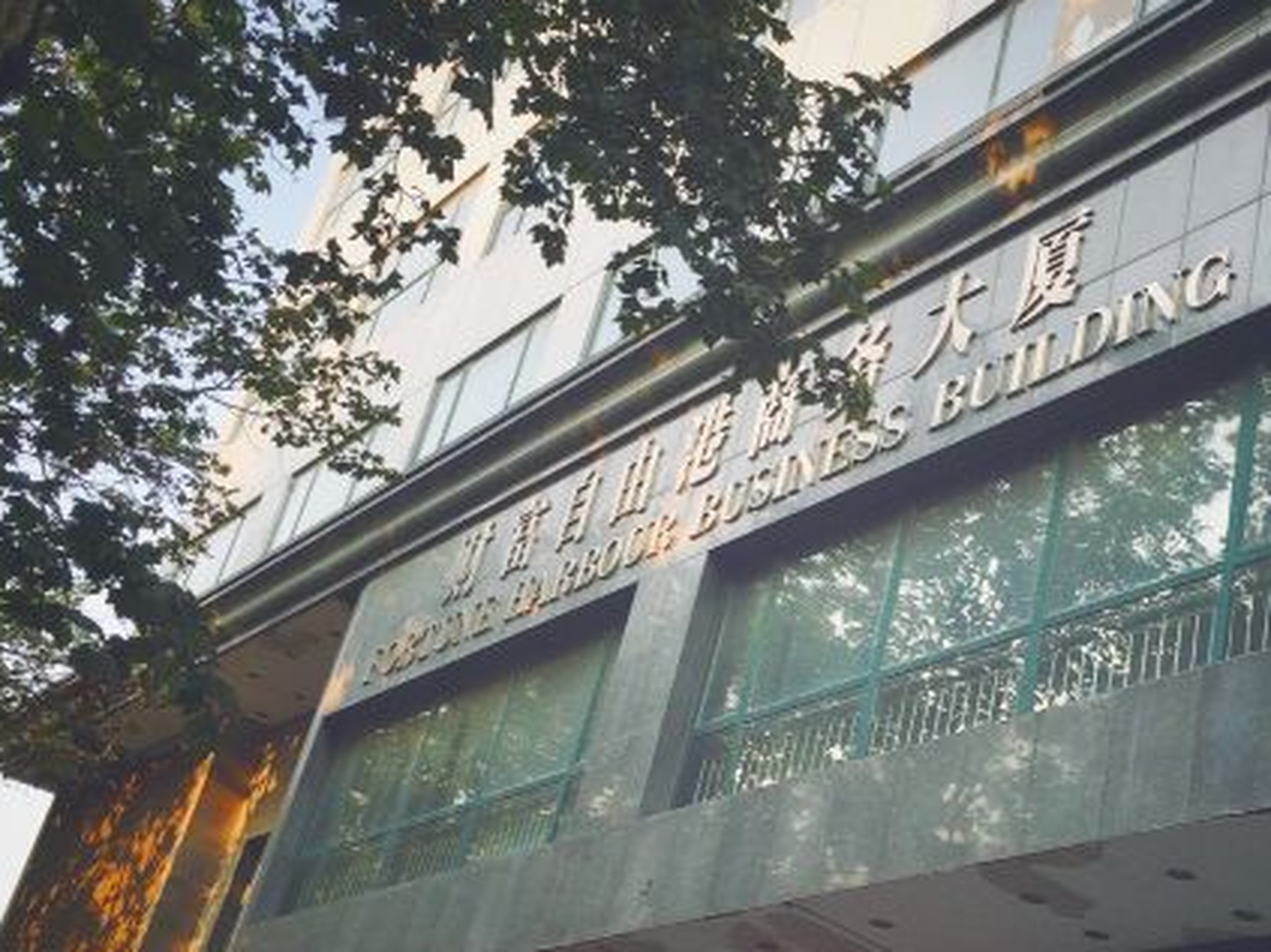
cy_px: 683
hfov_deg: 39.2
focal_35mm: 48
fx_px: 1762
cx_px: 838
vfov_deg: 29.9
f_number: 2.2
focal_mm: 4.15
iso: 32
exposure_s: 1/233
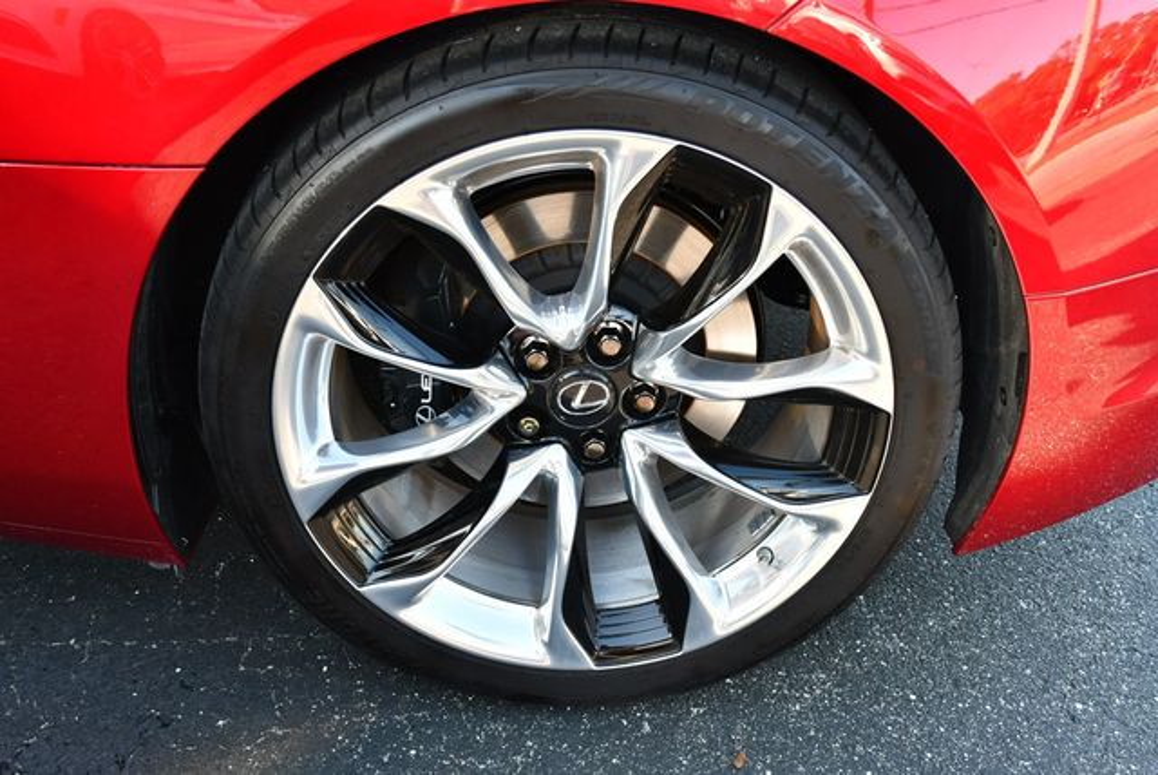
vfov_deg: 30.6
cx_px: 579
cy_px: 388
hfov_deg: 44.5
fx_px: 1417
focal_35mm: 44
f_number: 4.5
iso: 400
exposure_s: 1/250
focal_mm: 22
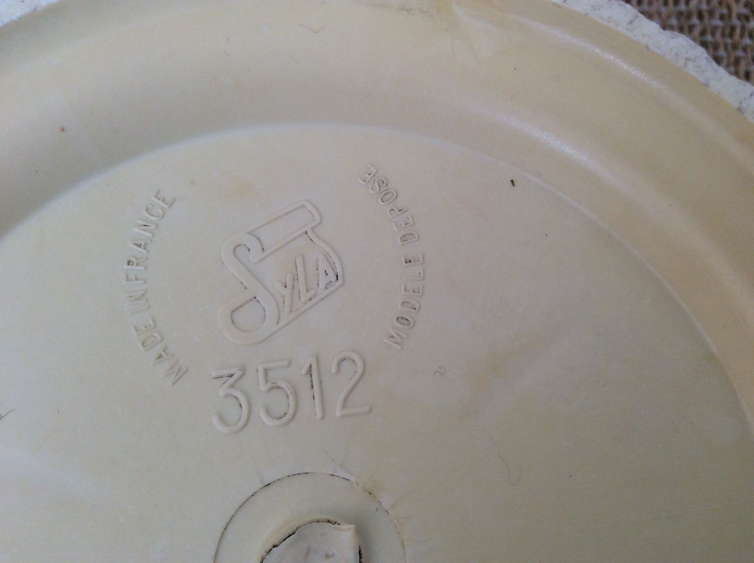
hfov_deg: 56.9
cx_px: 377
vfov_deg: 44.1
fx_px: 696
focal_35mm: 32
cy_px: 282
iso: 64
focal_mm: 3.3
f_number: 2.4
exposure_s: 1/100
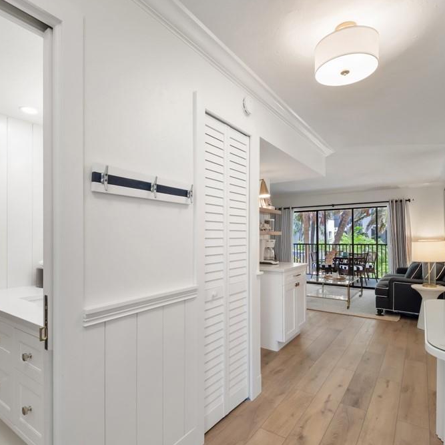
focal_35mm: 19
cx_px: 215
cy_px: 238
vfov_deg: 77.6
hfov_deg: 77.7
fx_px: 276
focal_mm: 7
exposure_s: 1/13
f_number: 7.1
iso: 200
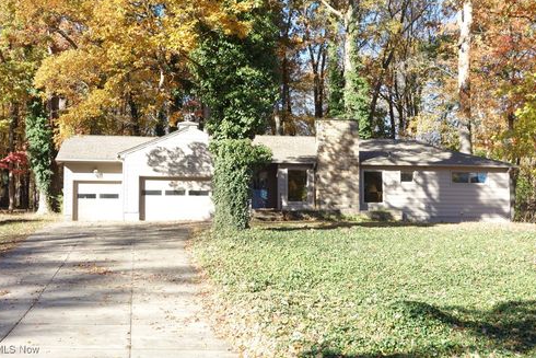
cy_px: 177
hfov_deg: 38.9
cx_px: 265
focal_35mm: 51
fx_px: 760
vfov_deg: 26.5
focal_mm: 18.45
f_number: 5.6
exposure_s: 1/100
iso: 125
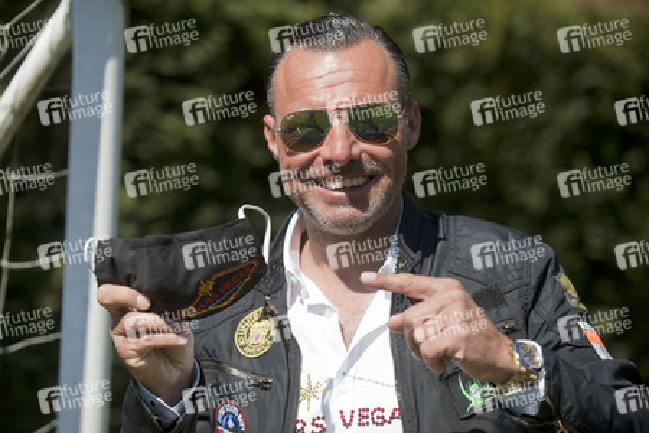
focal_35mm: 116
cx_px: 324
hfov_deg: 17.6
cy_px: 216
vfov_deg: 11.8
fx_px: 2091
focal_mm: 116
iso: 200
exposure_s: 1/1600
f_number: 4
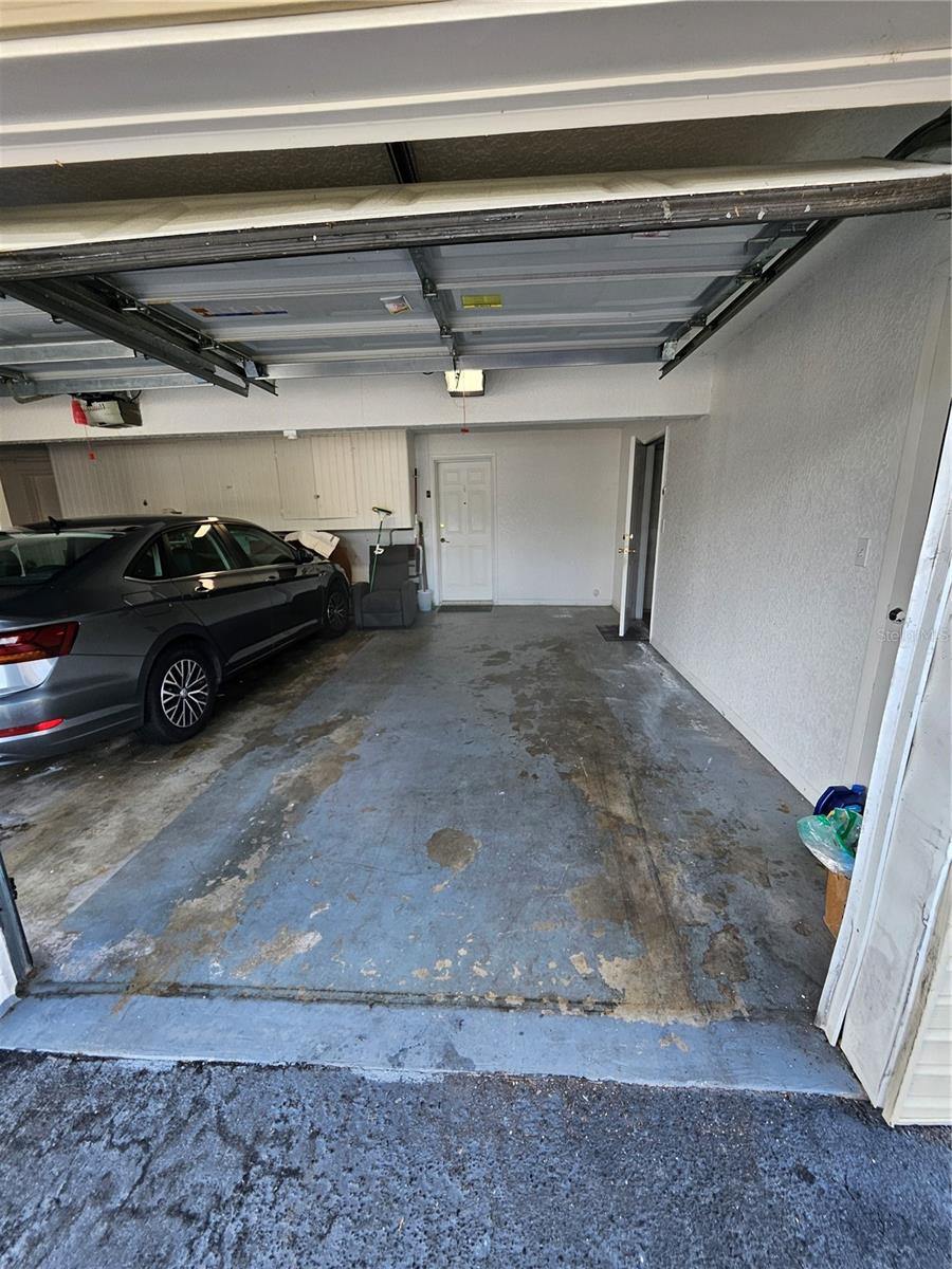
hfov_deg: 89.9
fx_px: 477
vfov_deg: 106.2
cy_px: 634
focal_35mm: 13
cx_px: 476
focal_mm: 1.7
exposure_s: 1/60
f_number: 2.2
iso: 40
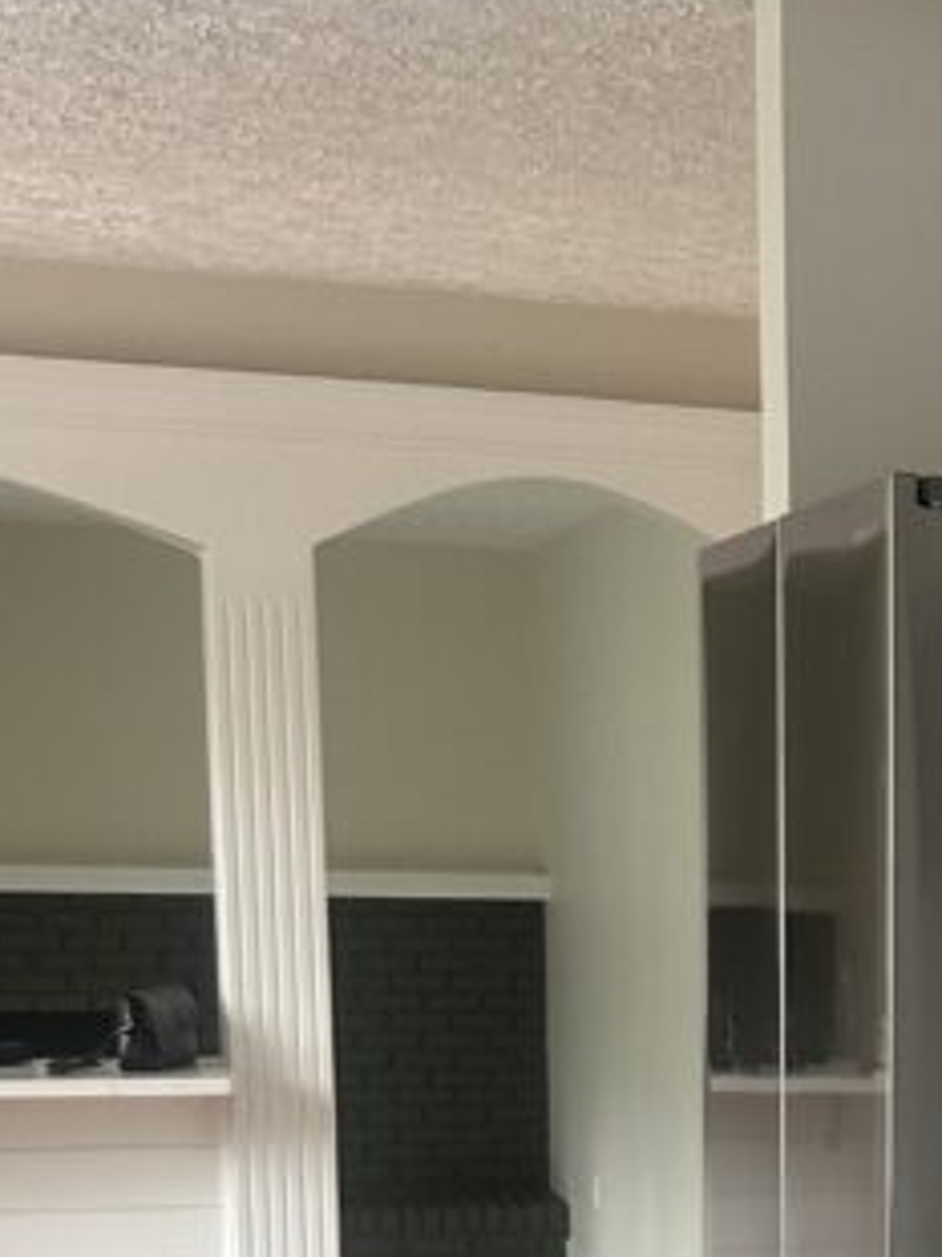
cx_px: 1326
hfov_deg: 17.2
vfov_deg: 23.7
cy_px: 1241
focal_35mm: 79
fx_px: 2868
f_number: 1.78
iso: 200
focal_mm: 6.86
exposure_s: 1/121
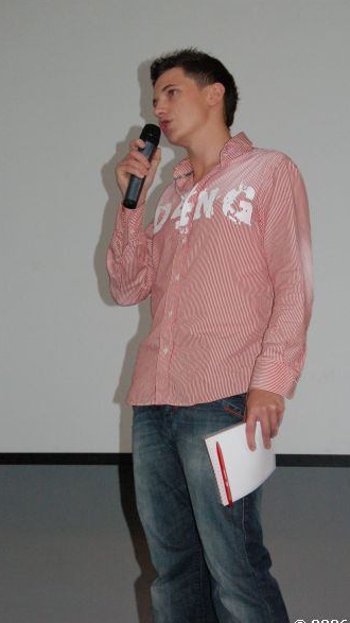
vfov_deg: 26.8
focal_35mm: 79
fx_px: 1304
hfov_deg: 15.3
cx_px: 212
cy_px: 292
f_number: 5.3
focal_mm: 46
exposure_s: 1/60
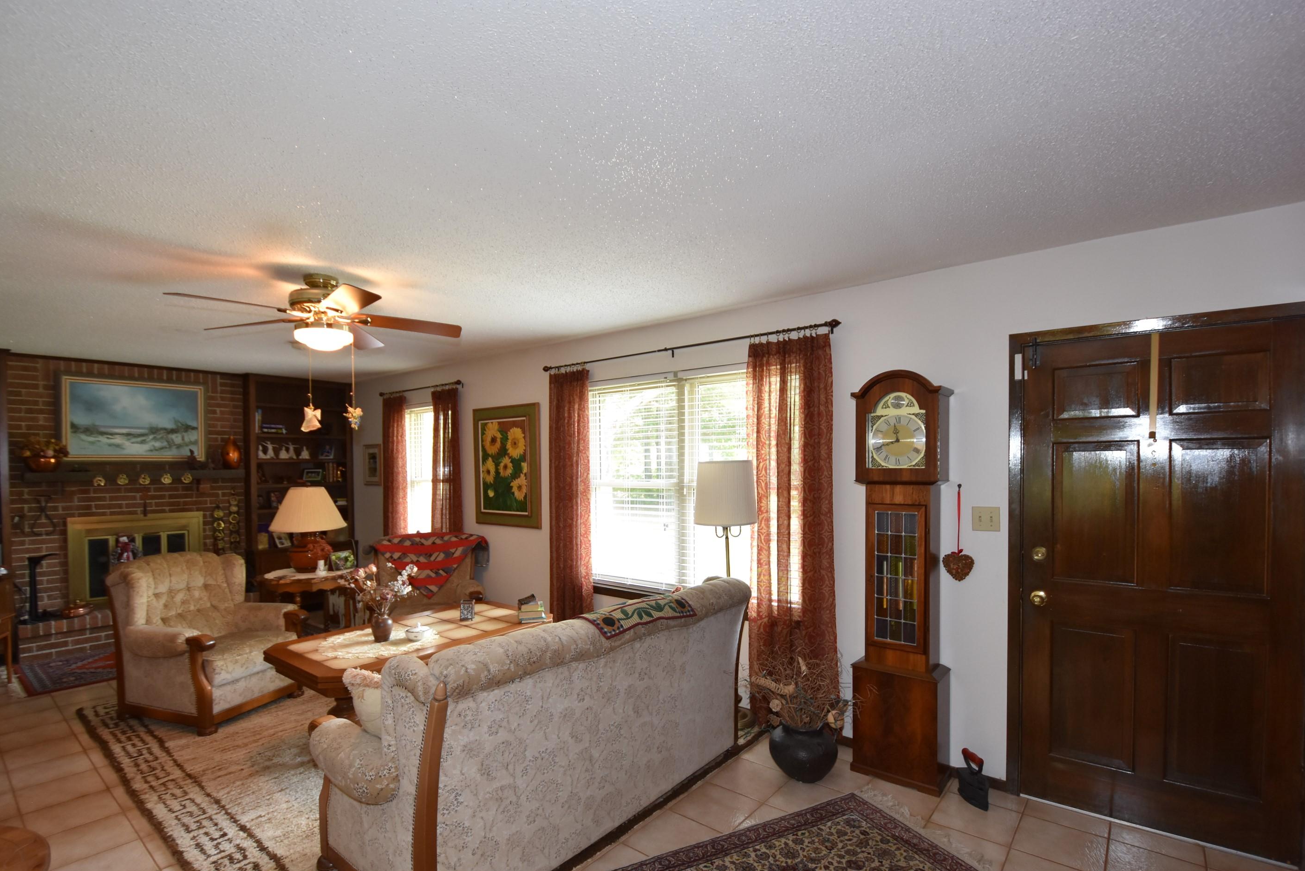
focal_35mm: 16
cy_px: 464
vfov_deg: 73.7
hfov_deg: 96.7
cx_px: 650
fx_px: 580
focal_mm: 10
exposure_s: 1/60
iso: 640
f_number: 4
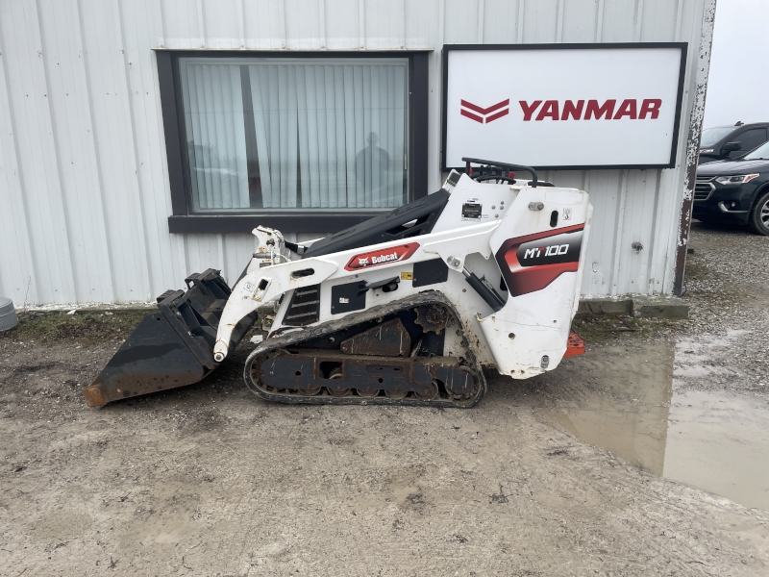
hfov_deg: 67.3
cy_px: 288
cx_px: 384
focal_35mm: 26
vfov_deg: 53.1
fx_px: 578
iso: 32
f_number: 1.6
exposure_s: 1/473
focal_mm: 4.2
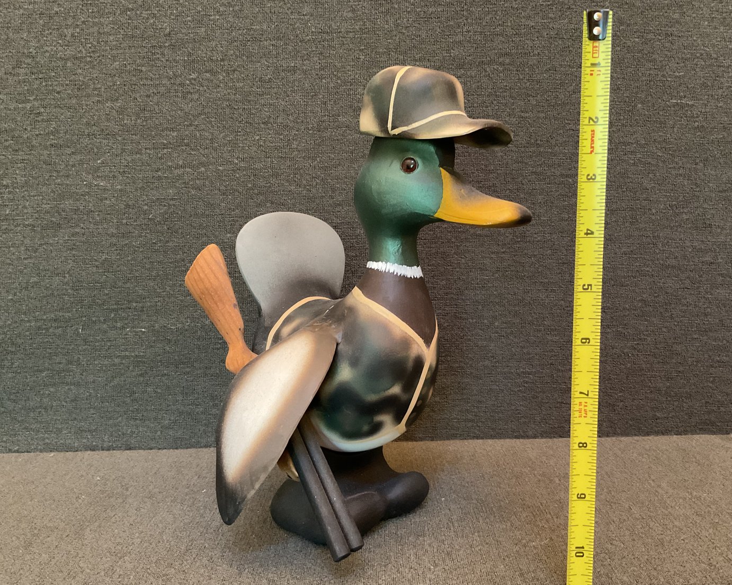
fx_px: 671
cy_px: 296
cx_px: 384
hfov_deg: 57.2
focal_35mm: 31
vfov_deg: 47.1
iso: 400
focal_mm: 3
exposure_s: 1/30
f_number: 1.8
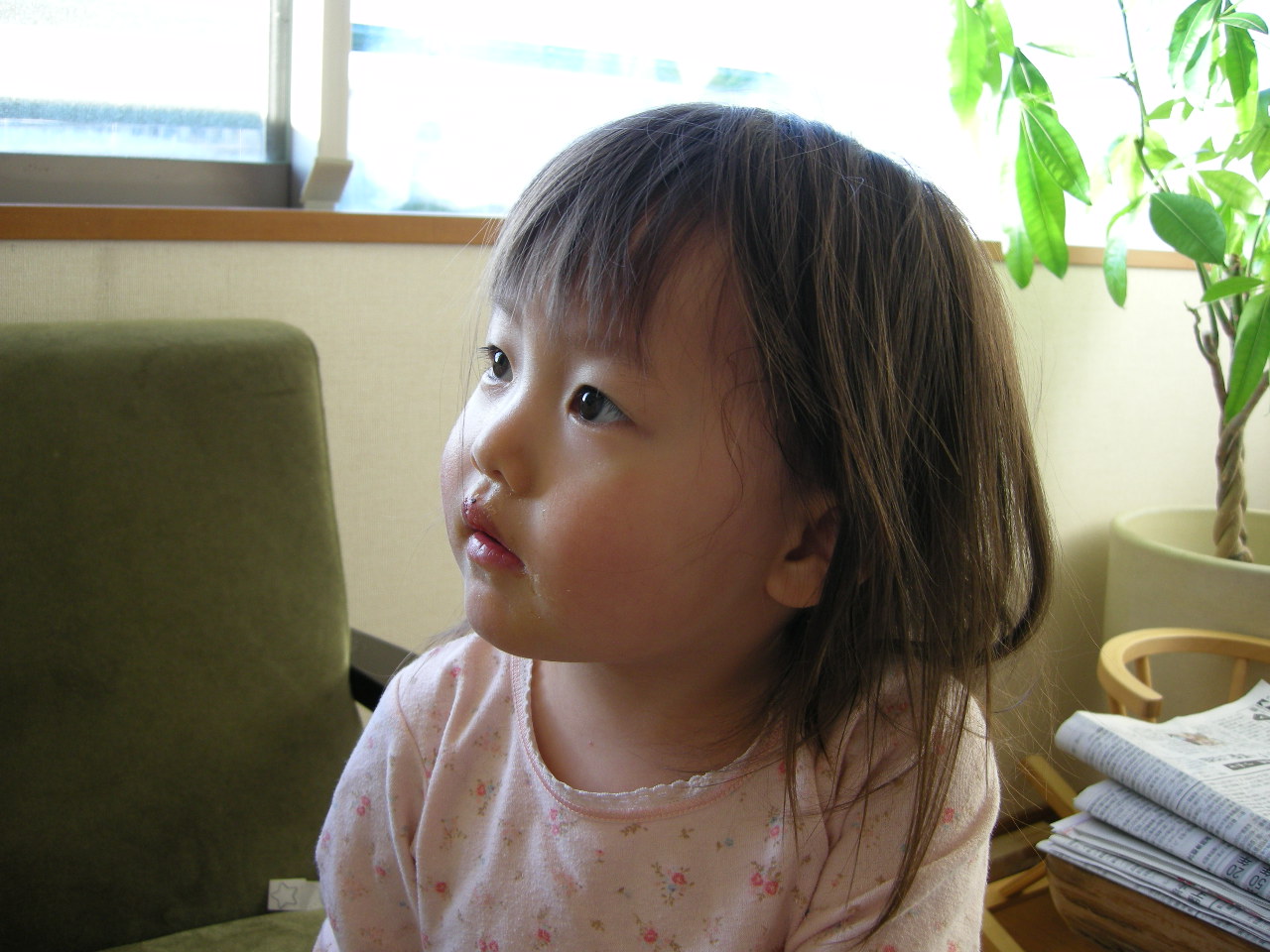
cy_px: 476
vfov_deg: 39.7
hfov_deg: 51.4
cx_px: 635
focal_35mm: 36
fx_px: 1321
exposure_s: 1/63.5
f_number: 2.7
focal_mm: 7.5
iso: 94
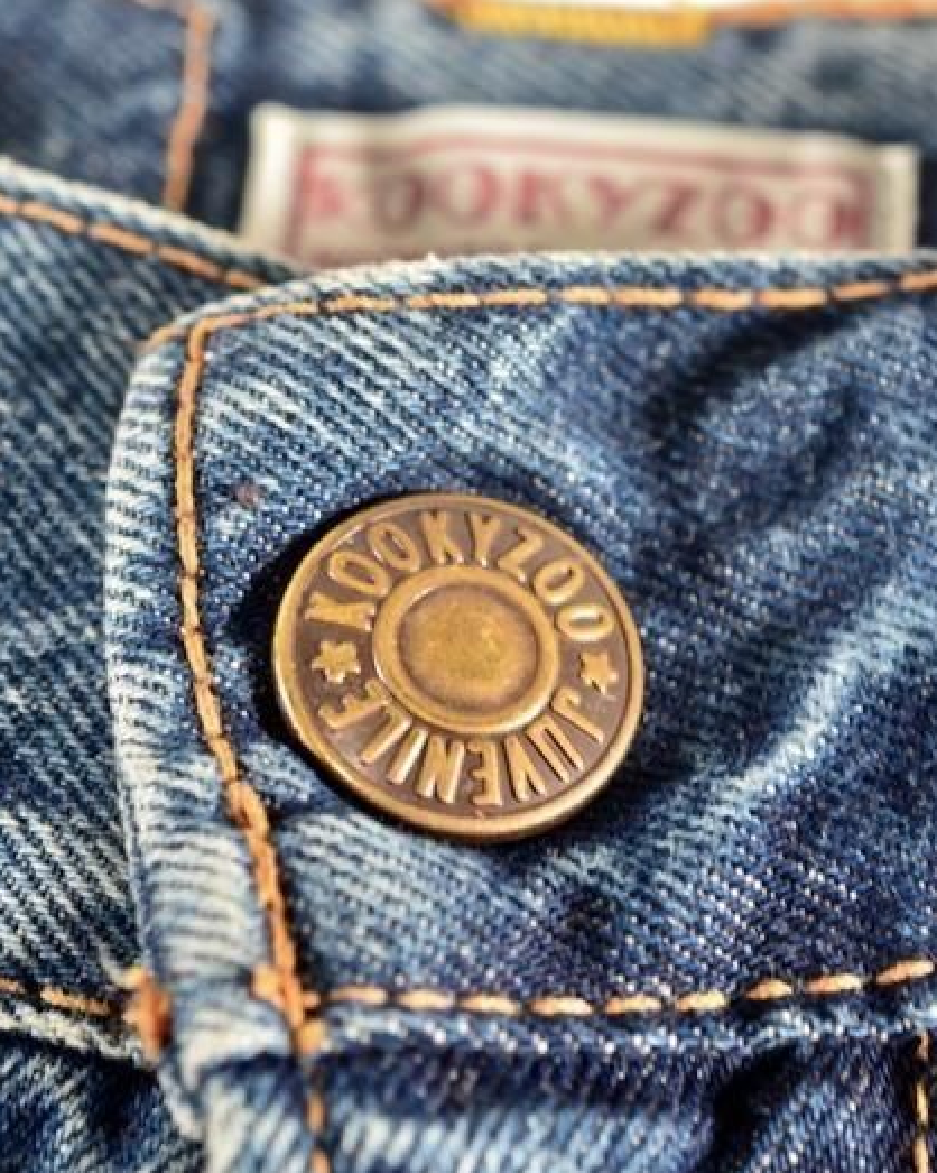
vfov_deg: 22.2
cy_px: 590
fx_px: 2983
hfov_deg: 17.8
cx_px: 590
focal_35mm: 86
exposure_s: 1/15
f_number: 6.3
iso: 800
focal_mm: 40
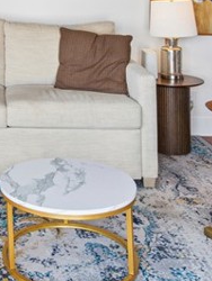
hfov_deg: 22.0
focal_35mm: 63
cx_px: -23
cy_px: -15
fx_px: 514
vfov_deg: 28.4
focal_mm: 16
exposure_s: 1/30
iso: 200
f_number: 8
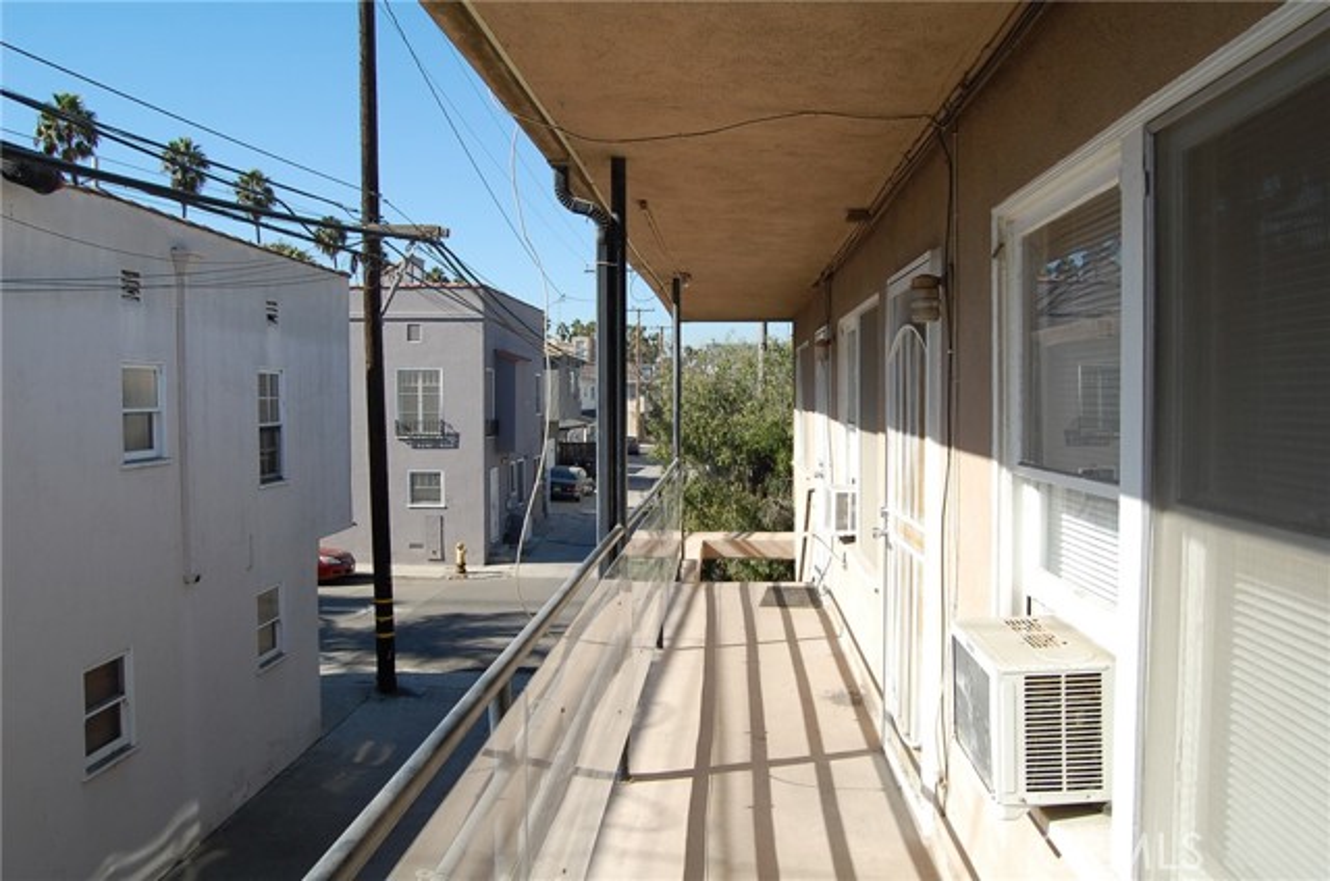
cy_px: 440
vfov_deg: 47.7
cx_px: 665
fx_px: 996
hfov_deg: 67.5
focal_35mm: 27
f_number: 9
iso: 200
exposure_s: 1/320
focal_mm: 18
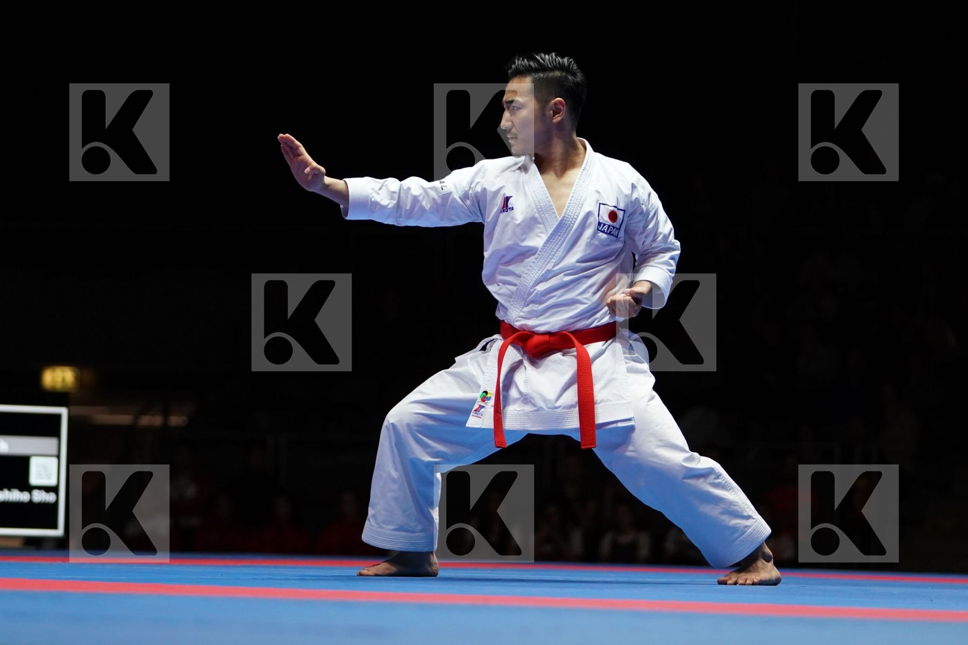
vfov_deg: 9.7
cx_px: 484
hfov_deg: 14.4
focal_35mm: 142
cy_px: 322
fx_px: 3818
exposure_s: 1/500
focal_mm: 95
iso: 2000
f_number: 2.8
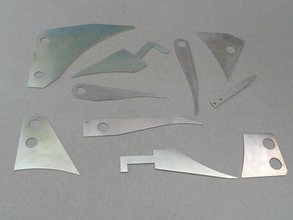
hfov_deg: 50.1
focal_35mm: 37
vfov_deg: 38.7
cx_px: 146
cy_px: 110
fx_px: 313
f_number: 3.9
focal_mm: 6.7
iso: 80
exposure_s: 1/250
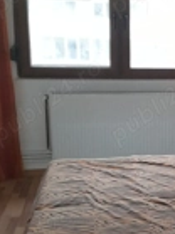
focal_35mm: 72
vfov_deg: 27.0
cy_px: 130
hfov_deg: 19.0
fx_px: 486
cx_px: 224
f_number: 2
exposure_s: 1/50
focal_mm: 4.6
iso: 250
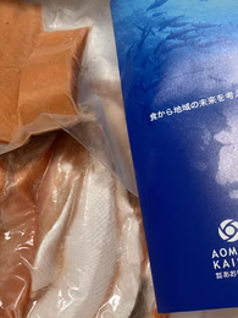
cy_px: 169
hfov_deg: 33.3
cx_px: 79
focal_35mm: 43
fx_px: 394
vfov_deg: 43.8
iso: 160
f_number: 1.8
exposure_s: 1/51
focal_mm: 3.99
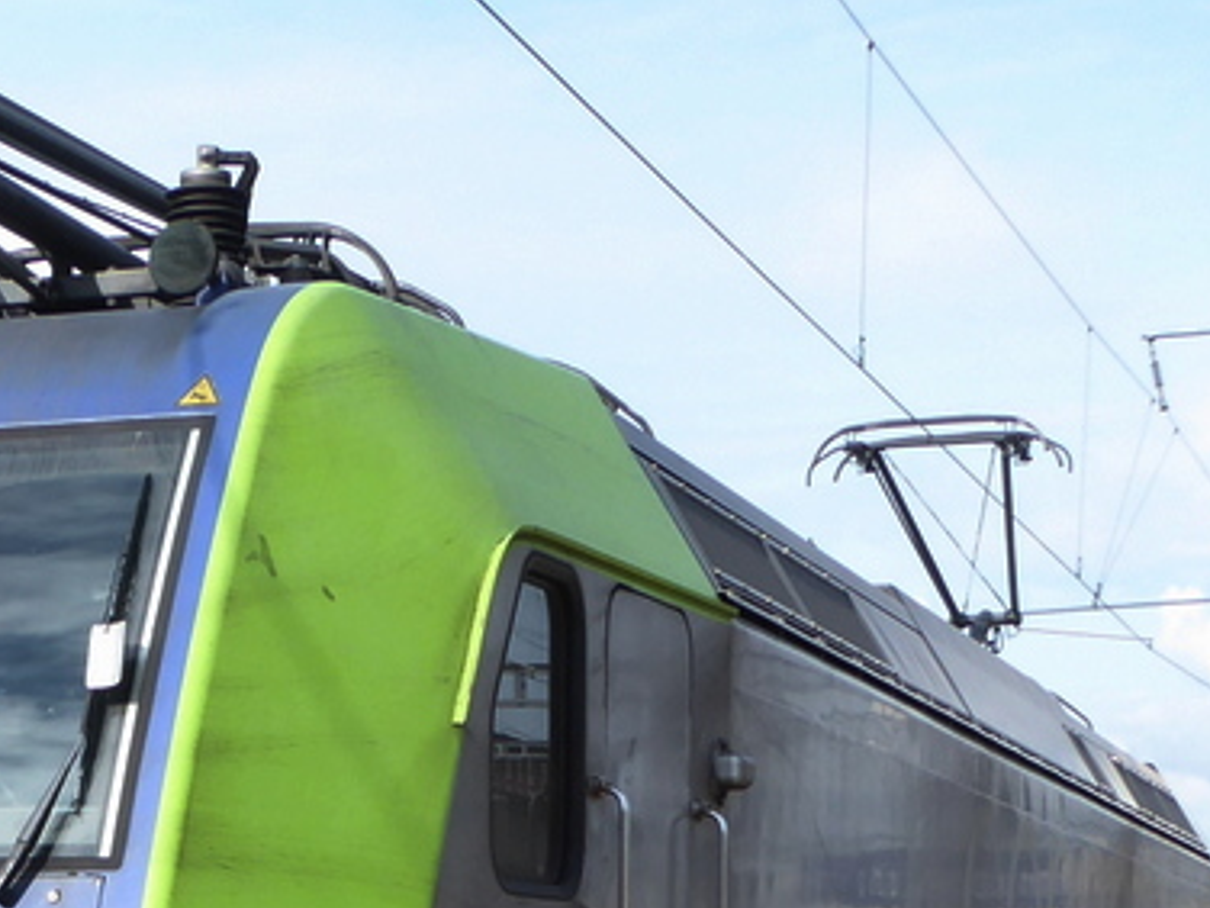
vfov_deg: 14.0
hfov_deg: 18.9
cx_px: 84
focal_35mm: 102
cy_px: 1124
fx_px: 3565
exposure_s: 1/400
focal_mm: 5.4
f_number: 3.5
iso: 80
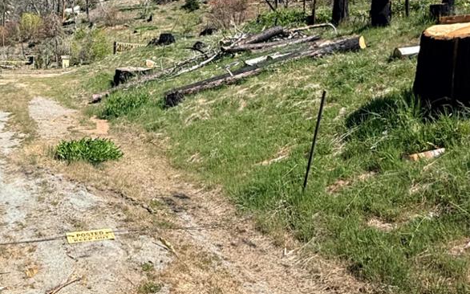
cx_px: 65
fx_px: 487
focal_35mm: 38
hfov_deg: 47.4
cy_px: 67
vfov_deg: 32.8
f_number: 2.2
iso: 50
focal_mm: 2.22
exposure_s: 1/1961
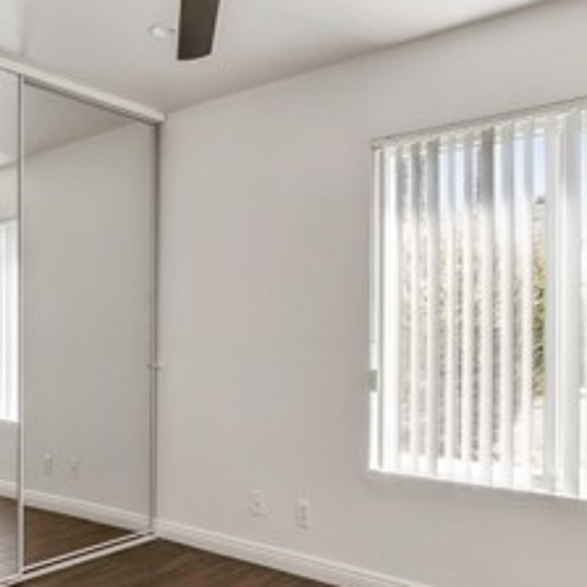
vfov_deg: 48.3
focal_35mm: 34
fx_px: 652
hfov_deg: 48.1
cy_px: 335
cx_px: 231
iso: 100
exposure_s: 1/80
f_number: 10
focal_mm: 14
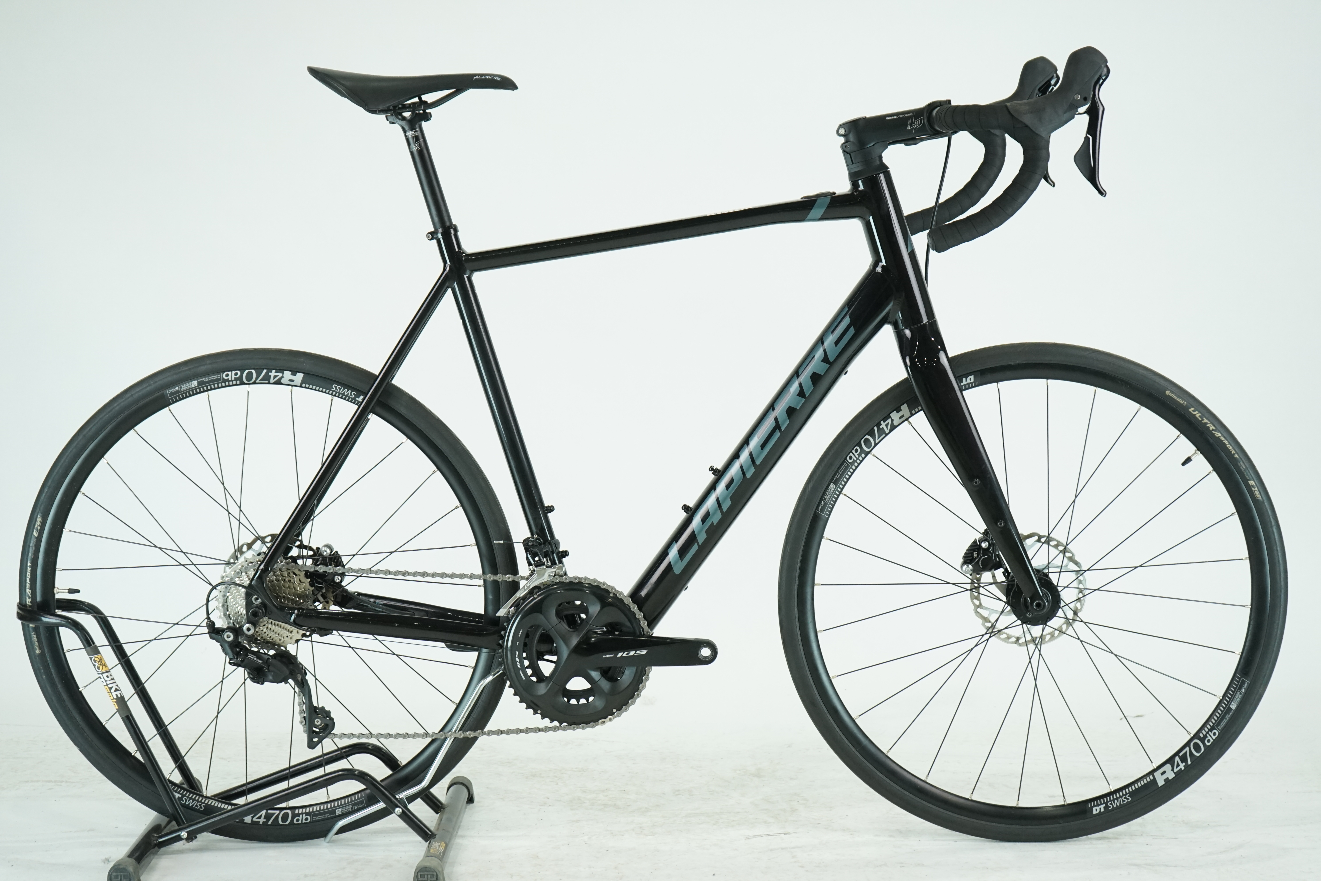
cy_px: 440
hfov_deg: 32.9
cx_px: 660
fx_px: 2238
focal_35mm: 61
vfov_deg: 22.3
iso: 1600
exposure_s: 1/200
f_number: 5.6
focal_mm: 61
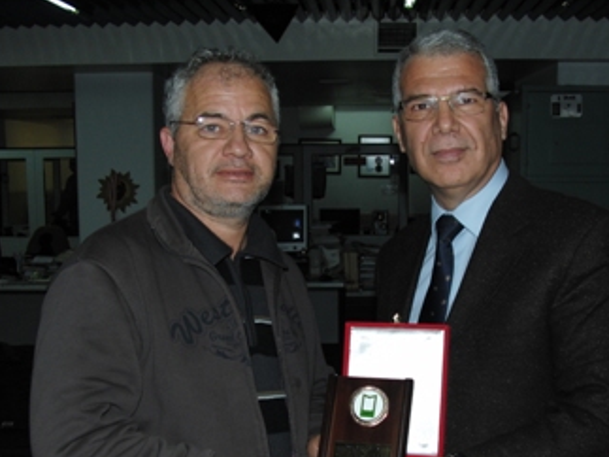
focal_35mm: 50
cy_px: 281
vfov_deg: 29.0
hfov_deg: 38.1
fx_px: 879
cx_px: 349
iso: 100
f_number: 2.7
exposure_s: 1/60
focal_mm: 7.3
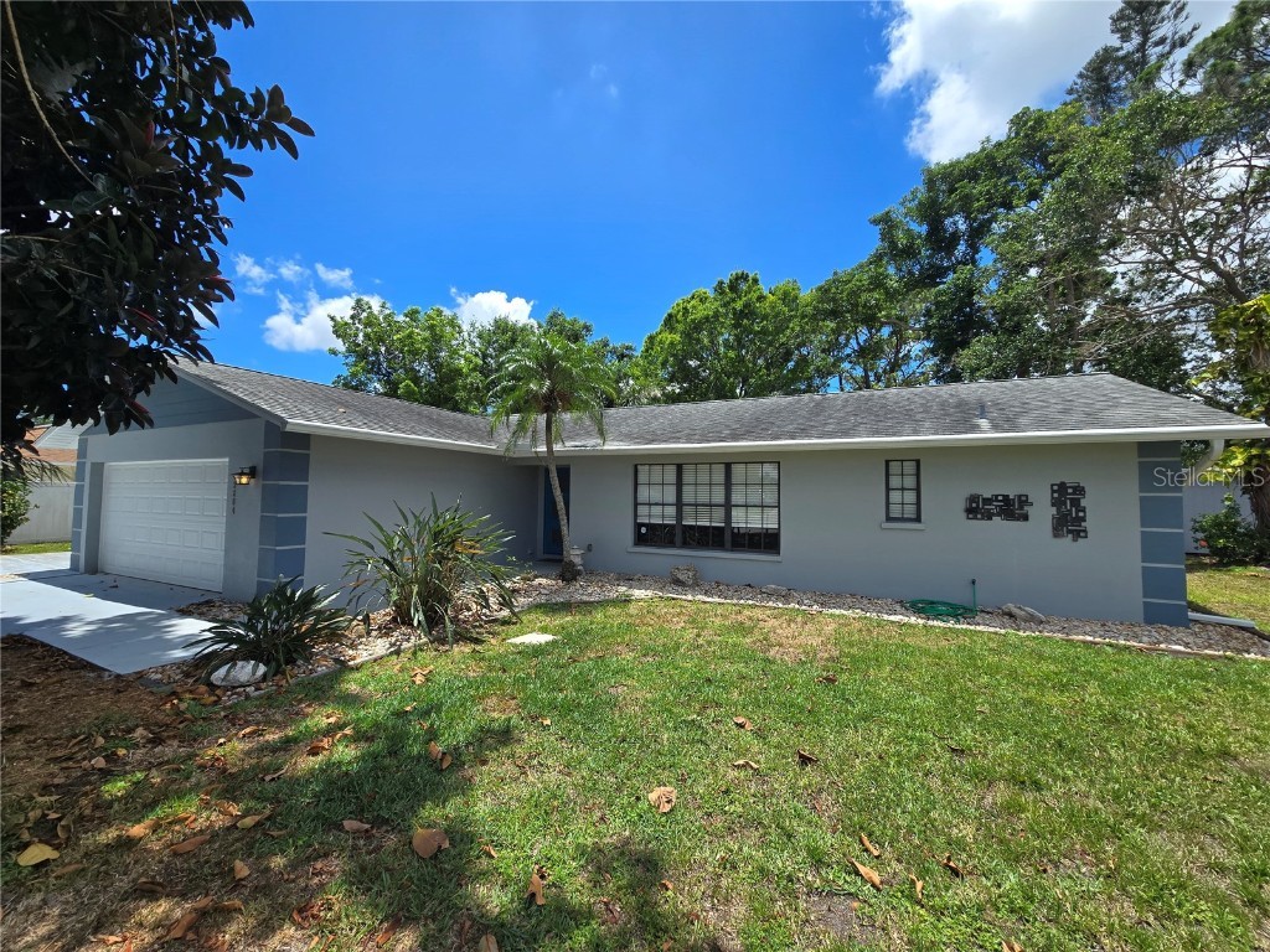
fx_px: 477
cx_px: 635
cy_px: 476
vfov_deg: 89.9
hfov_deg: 106.2
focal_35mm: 13
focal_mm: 2.2
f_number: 2.2
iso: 50
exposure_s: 1/1983
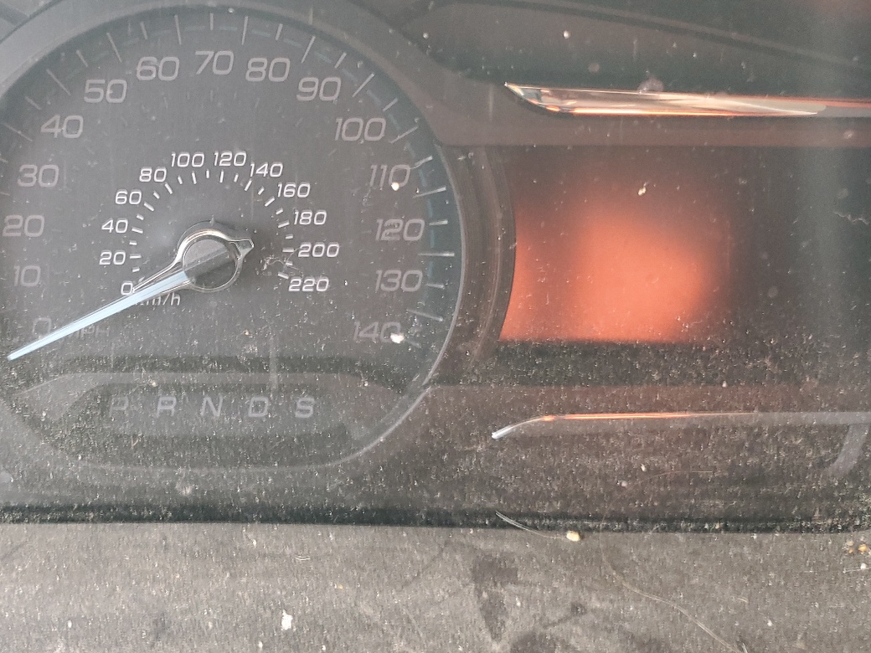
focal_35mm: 40
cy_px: 252
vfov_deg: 35.8
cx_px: 202
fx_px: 1006
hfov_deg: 45.0
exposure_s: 1/50
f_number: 1.5
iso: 126
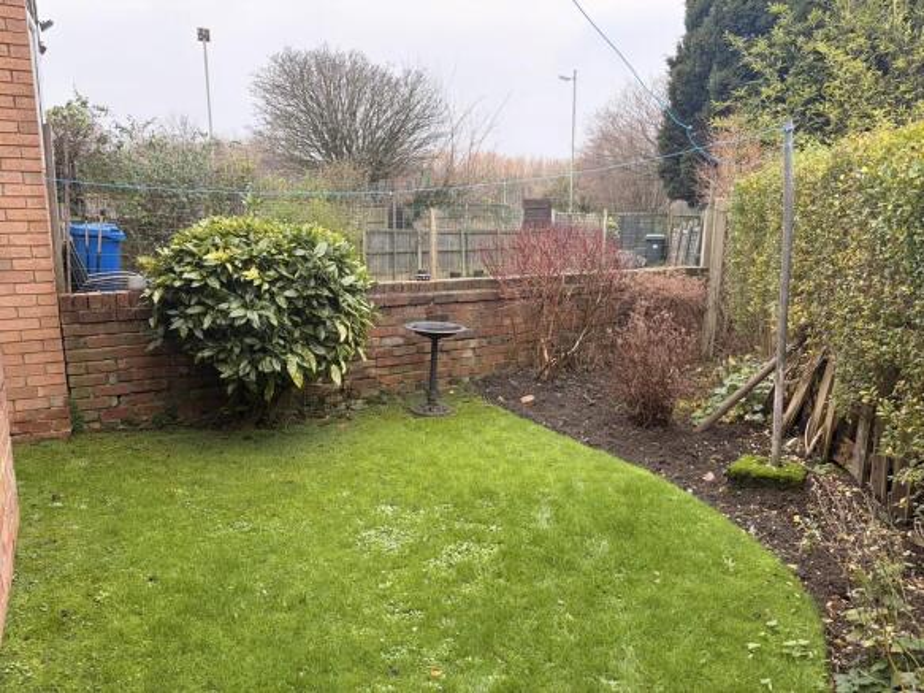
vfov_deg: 53.0
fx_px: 694
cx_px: 462
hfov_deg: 67.3
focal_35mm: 26
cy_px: 346
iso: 125
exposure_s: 1/121
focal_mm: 5.96
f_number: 1.6
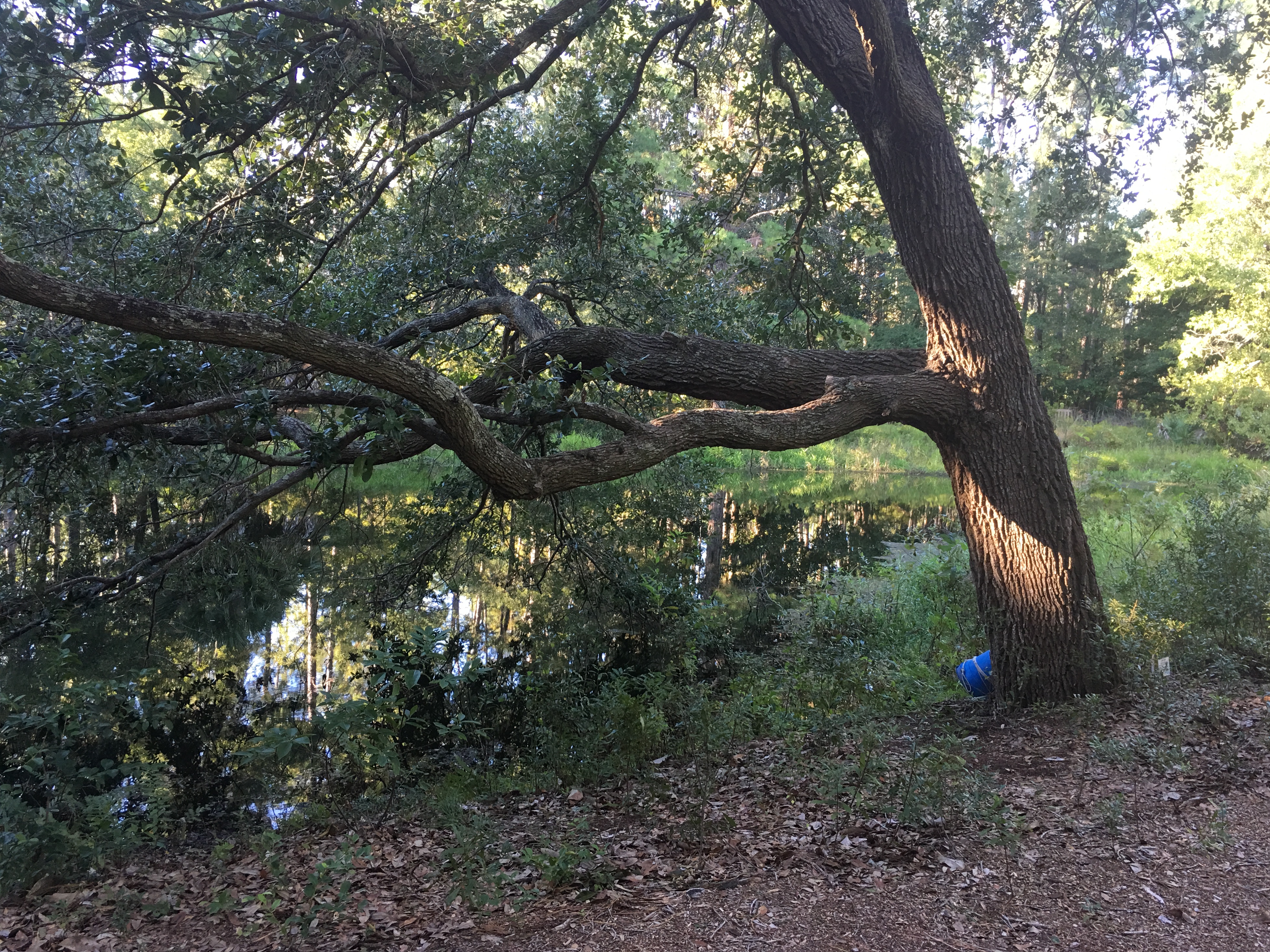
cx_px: 656
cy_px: 484
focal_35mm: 30
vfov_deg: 46.8
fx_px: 1101
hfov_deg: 60.0
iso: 25
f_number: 2.2
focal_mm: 4.15
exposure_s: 1/30
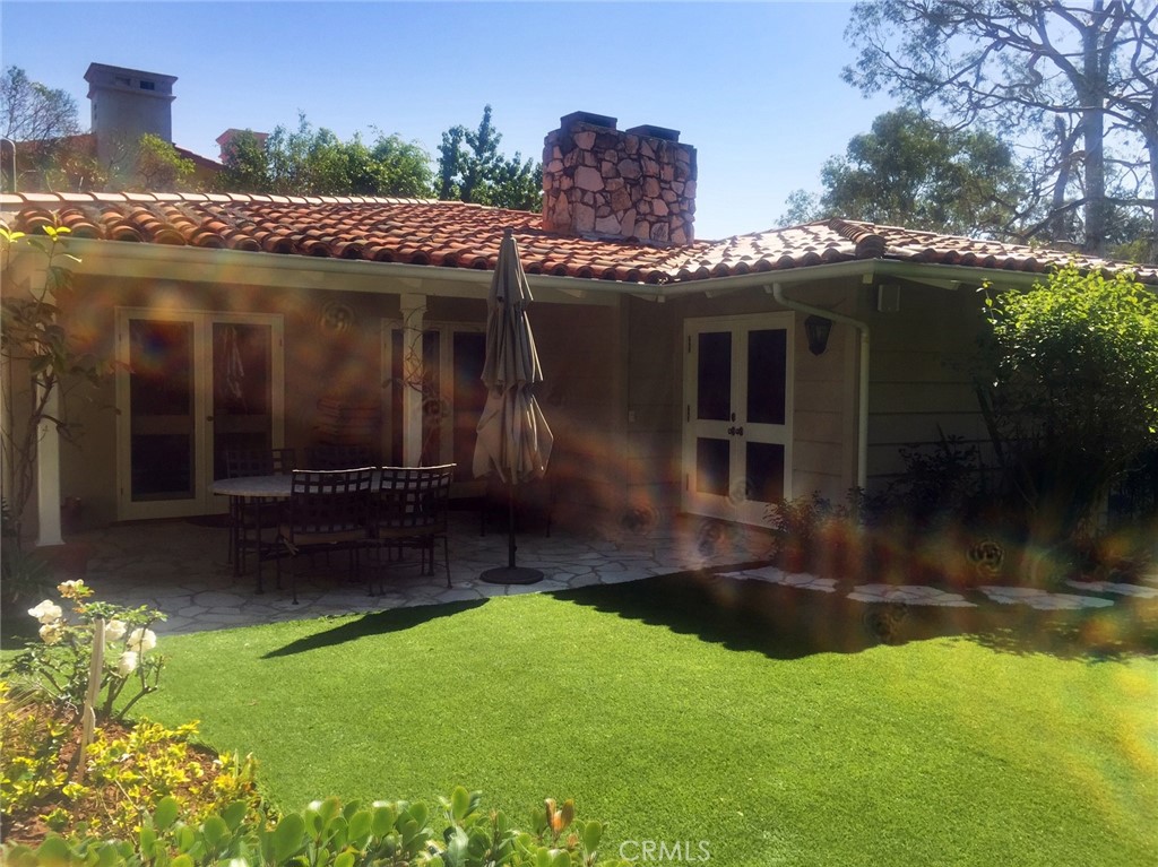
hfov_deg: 61.7
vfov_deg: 48.2
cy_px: 434
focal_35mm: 29
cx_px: 579
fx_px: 970
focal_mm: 4.15
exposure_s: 1/3597
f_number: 2.2
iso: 32
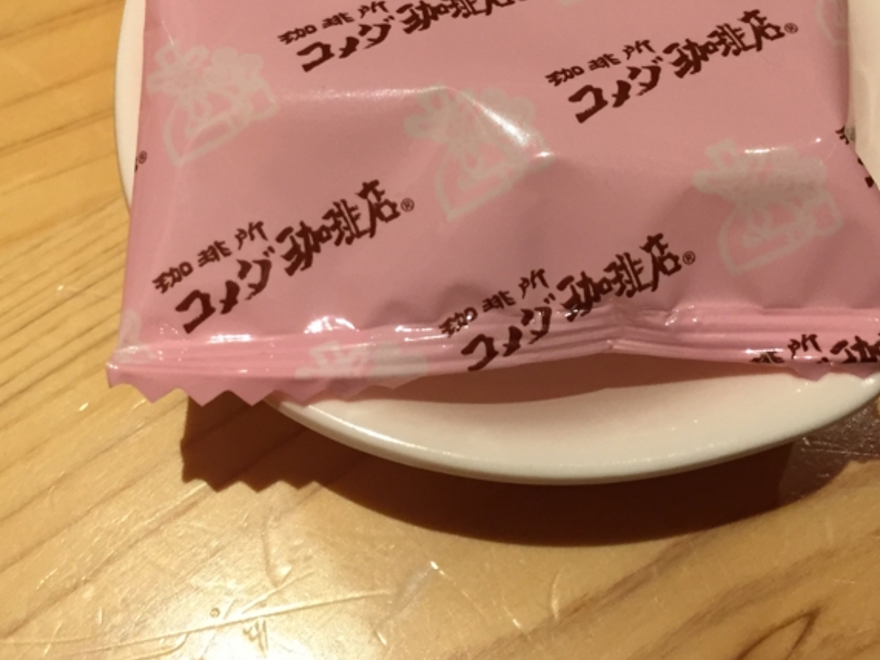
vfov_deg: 27.6
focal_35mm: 52
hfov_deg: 36.8
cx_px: 425
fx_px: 1322
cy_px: 150
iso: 50
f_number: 2.2
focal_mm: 4.15
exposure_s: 1/30
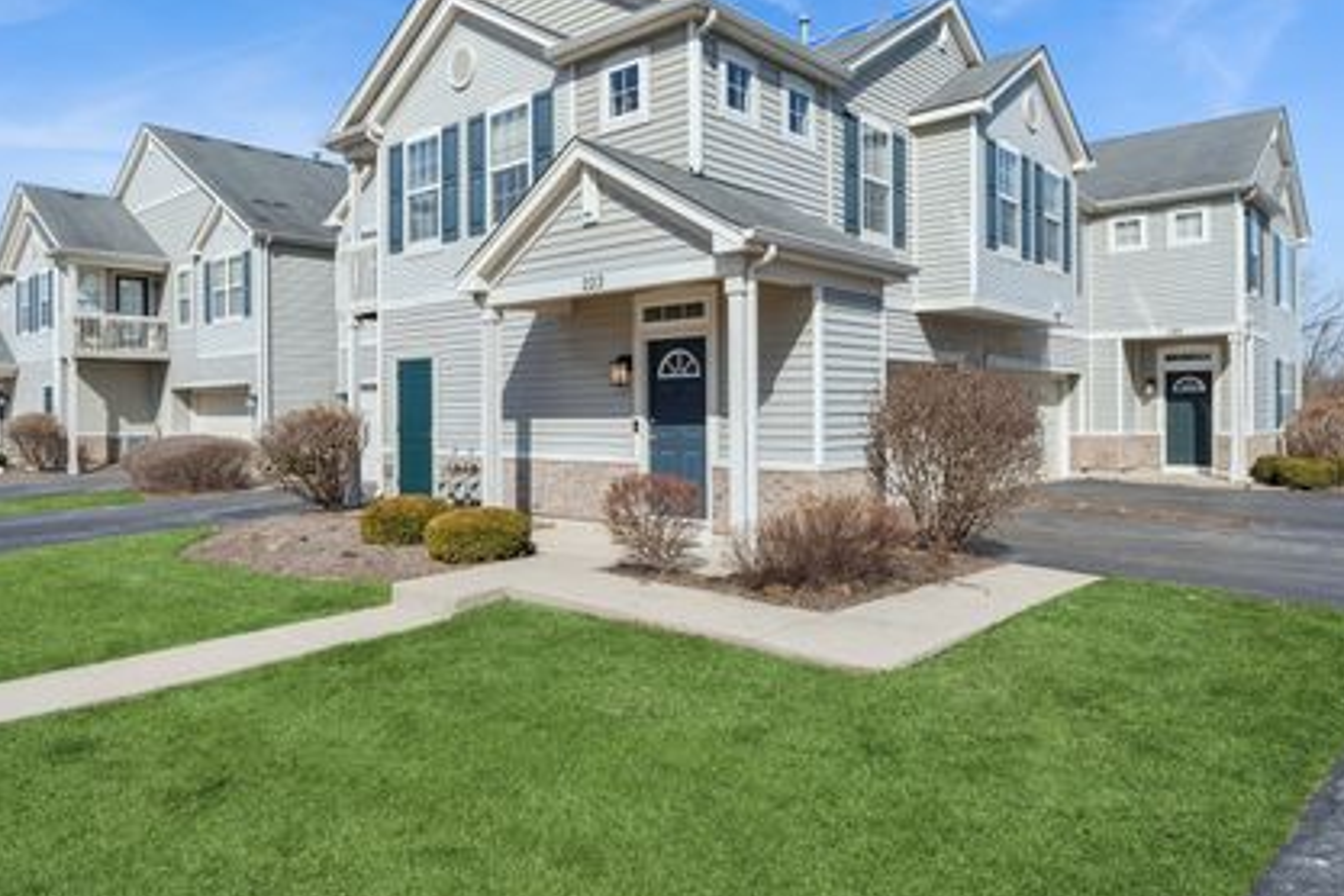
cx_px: 641
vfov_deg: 53.0
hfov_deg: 73.7
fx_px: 896
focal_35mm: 24
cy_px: 403
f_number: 11
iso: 200
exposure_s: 1/320
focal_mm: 20
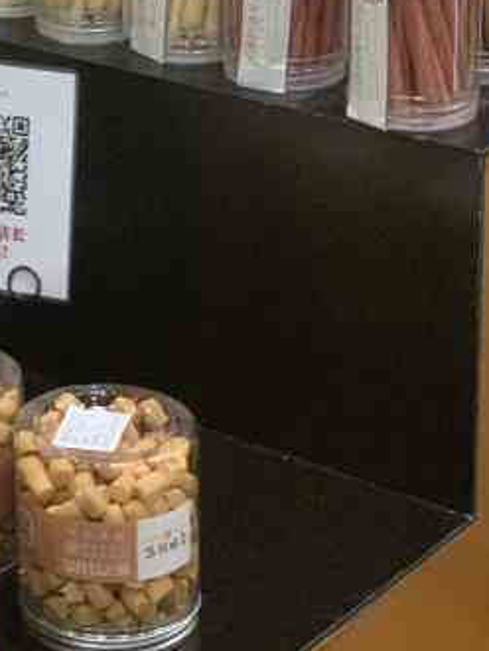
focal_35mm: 147
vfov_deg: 13.1
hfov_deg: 9.9
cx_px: -181
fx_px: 2765
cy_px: -115
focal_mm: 6
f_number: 2.4
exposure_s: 1/50
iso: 320
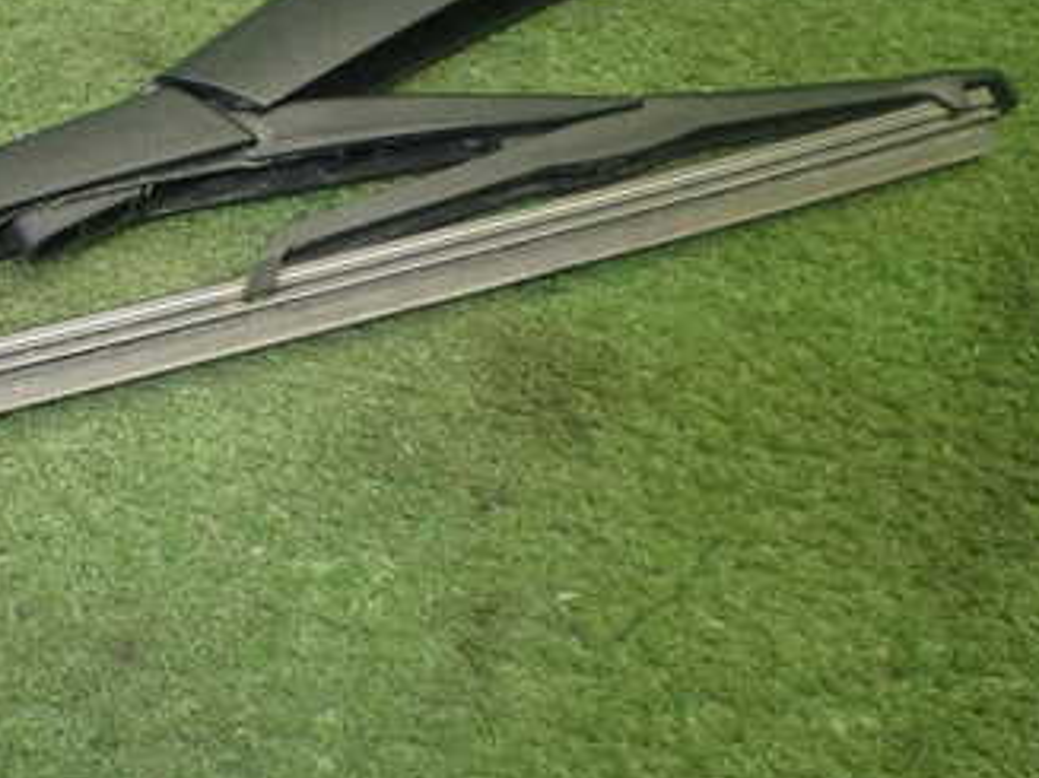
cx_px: 153
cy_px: 314
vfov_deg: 26.5
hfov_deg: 33.5
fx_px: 1650
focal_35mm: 55
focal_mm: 5.4
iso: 640
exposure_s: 1/125
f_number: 2.3
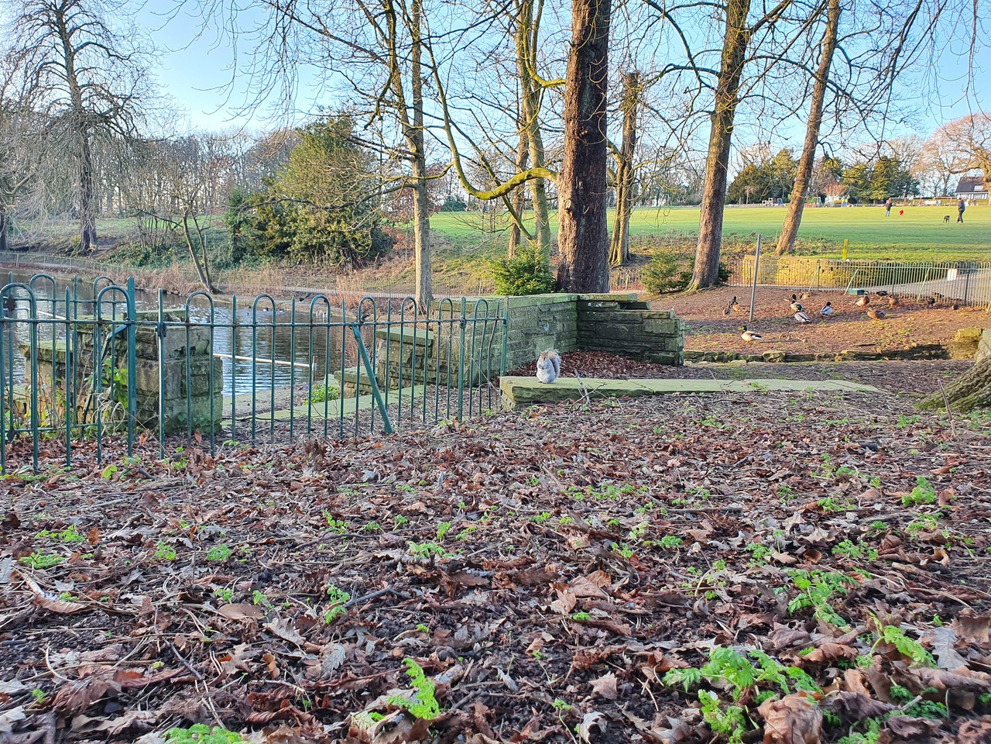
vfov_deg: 53.1
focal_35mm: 26
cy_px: 372
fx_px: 744
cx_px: 496
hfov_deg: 67.3
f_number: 2.4
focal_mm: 4.32
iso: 50
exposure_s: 1/101
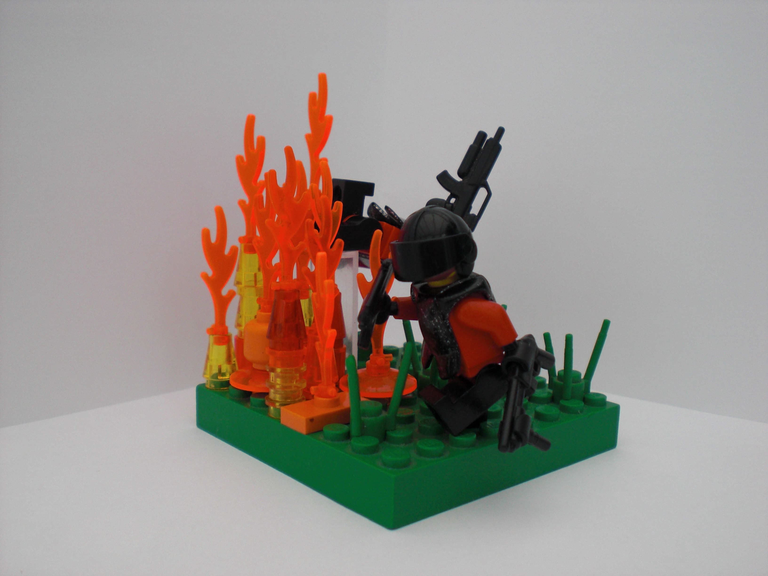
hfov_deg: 49.0
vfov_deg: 37.7
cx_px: 384
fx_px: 843
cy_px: 288
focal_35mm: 38
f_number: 3.1
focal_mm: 6.3
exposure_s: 1/80
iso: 100
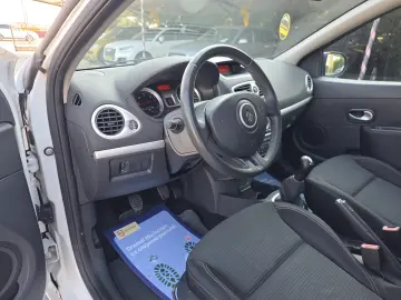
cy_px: 150
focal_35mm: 23
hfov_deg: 73.9
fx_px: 266
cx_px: 200
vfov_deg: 58.9
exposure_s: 1/180
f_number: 1.7
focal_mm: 6.25
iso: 64
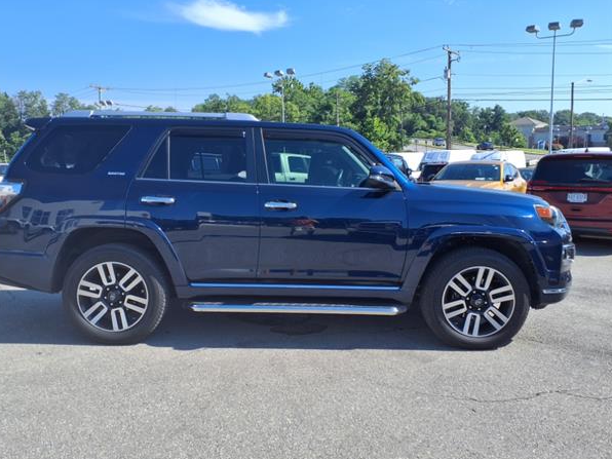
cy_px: 228
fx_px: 513
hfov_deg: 61.6
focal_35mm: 29
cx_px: 286
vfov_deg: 48.2
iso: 40
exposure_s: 1/1250
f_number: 1.9
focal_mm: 3.58
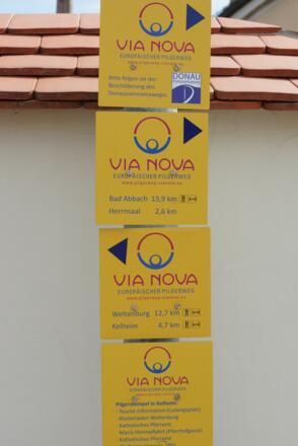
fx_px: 930
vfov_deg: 27.0
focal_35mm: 75
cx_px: 149
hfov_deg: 18.2
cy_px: 223
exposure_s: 1/200
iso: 100
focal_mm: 50
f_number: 8
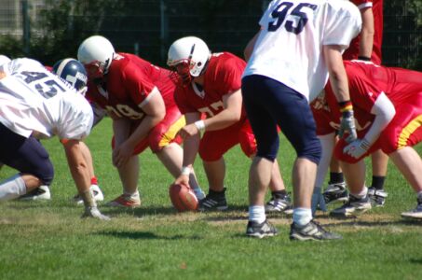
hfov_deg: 4.6
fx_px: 5264
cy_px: 140
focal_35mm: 450
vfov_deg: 3.0
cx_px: 211
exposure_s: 1/1000
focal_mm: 300
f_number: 5.6
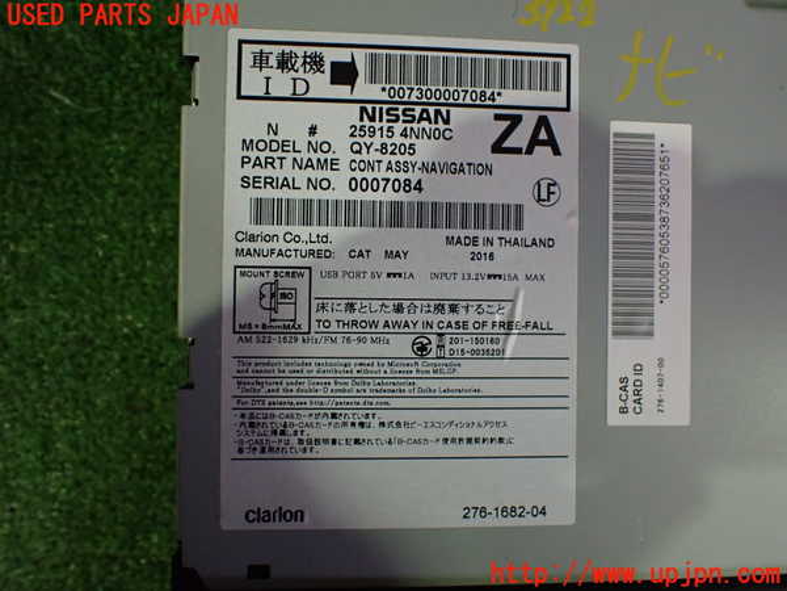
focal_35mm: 30
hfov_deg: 60.0
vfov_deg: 46.8
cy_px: 296
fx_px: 682
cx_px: 394
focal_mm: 5.4
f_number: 2.3
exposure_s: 1/100
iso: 800
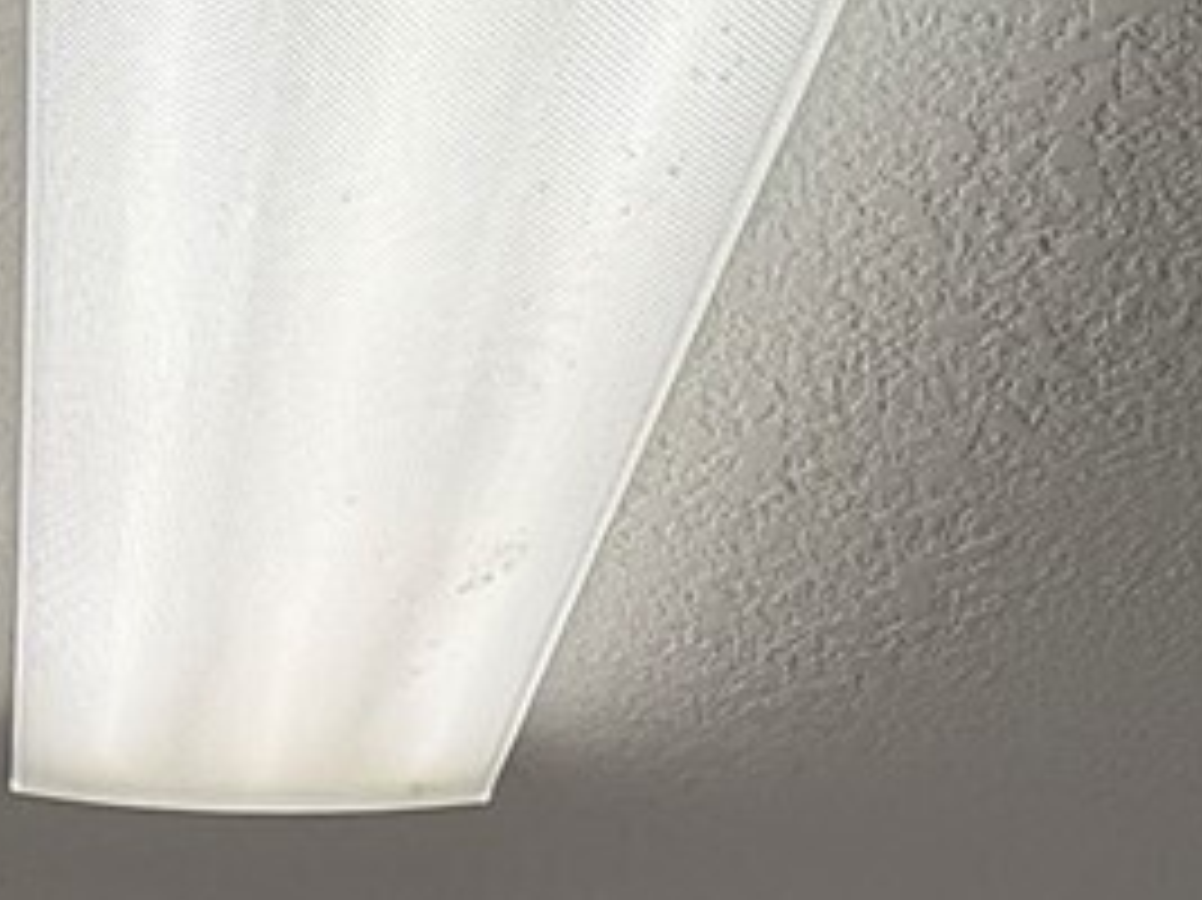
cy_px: 1822
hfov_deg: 22.9
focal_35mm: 84
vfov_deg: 14.5
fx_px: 2915
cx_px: 216
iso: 125
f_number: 2.2
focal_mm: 2.22
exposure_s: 1/120
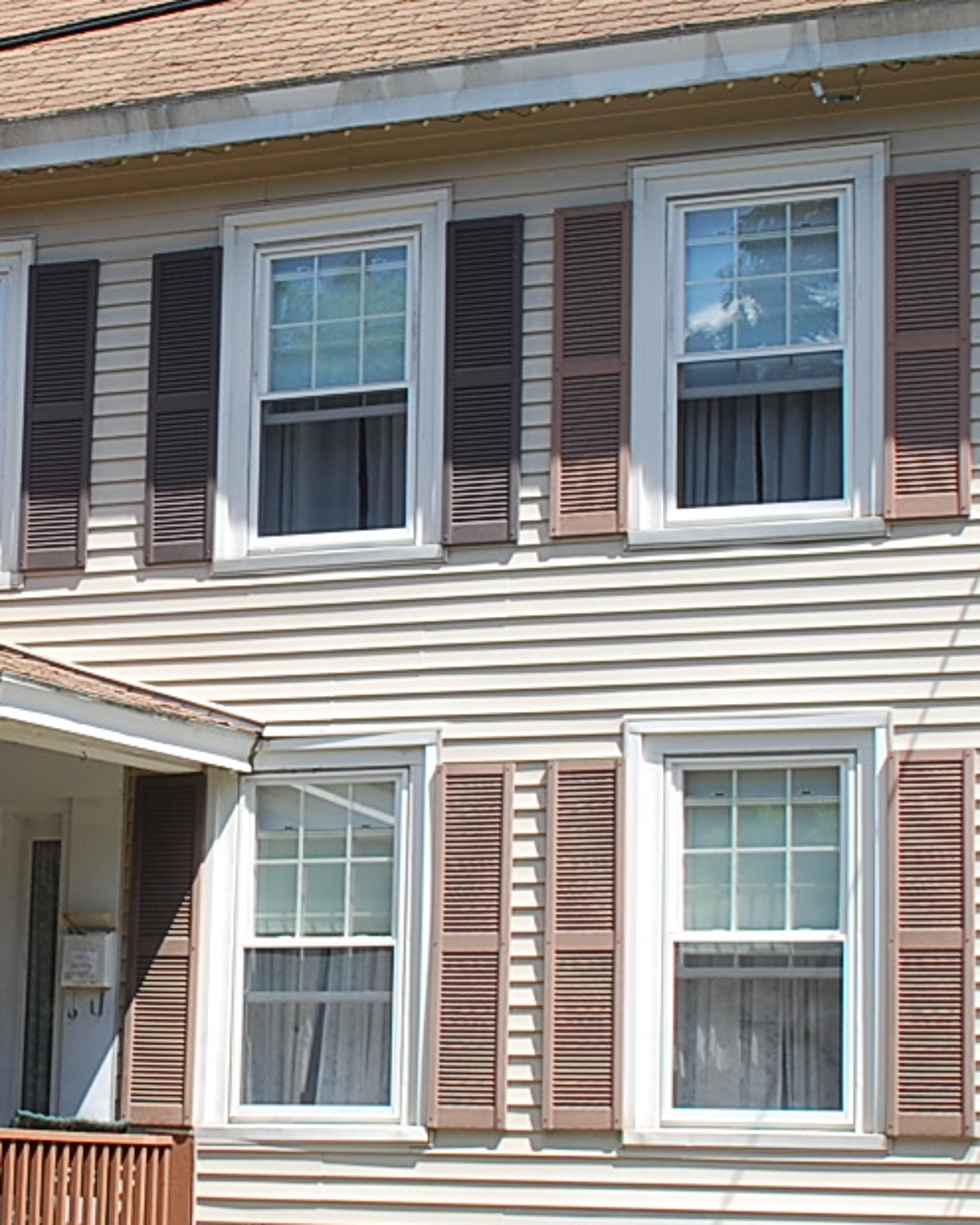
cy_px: 649
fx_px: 3518
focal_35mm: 97
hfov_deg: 15.7
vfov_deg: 19.8
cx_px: 99
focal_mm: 22
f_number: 7.1
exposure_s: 1/200
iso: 100
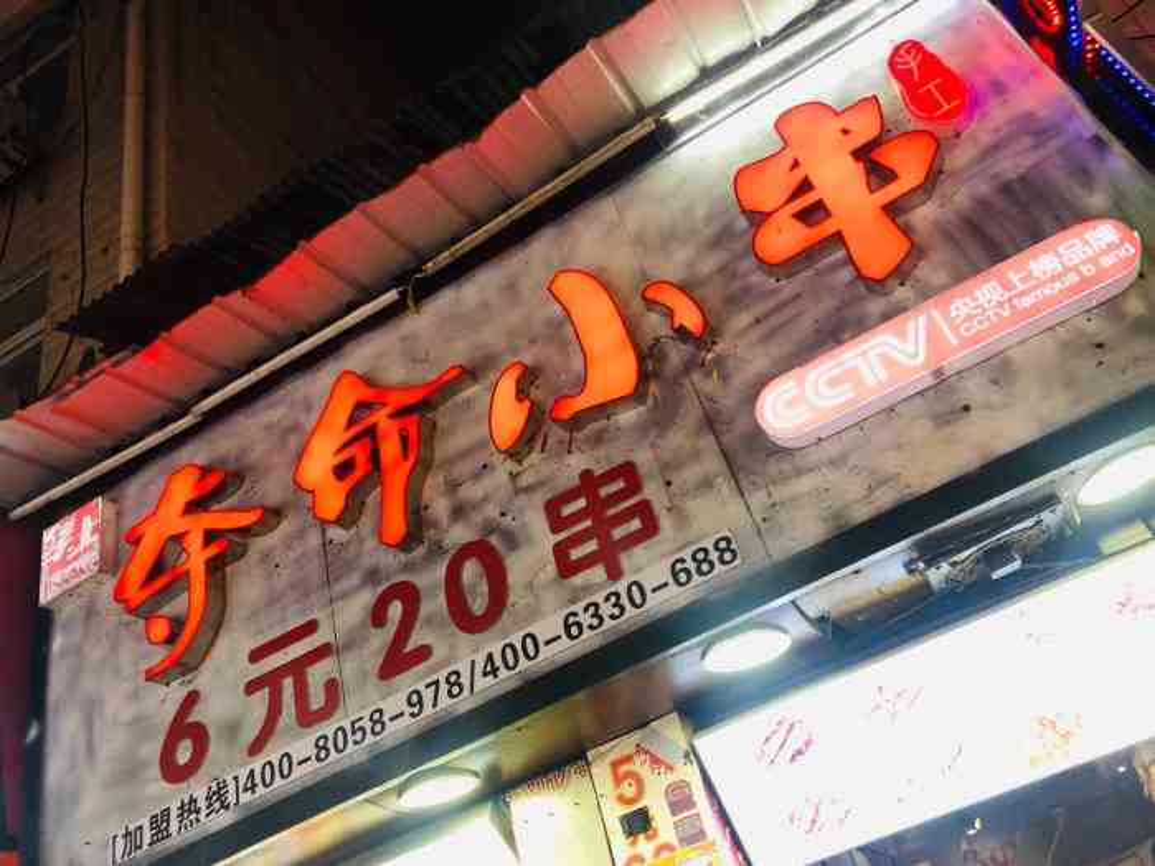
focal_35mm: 28
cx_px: 578
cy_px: 433
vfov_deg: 49.7
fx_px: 934
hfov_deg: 63.4
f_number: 1.8
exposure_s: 1/20
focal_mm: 4
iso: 40
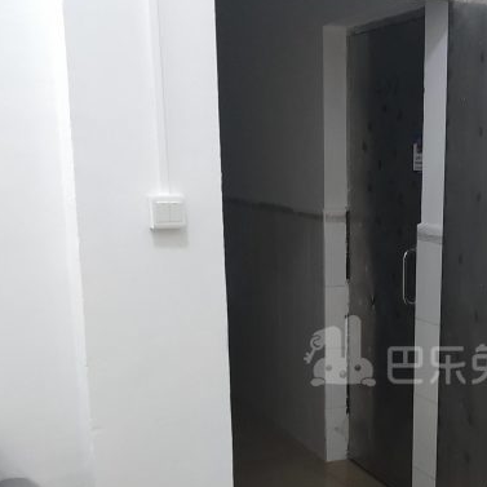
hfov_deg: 27.9
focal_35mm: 60
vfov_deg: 28.3
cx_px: 407
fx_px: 955
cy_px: 351
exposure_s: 1/50
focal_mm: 5.47
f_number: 1.7
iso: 176
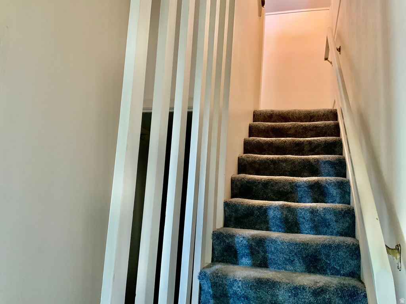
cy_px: 152
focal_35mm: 29
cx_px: 203
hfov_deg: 61.7
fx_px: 340
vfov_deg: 48.2
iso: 250
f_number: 1.8
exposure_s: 1/30
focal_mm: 3
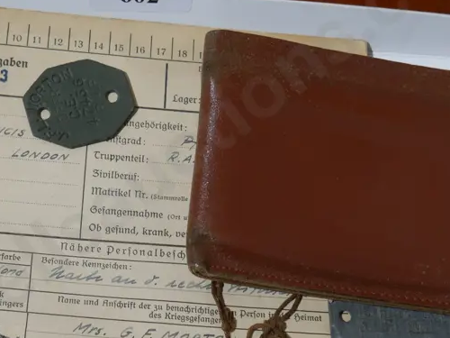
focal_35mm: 82
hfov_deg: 23.7
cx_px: 156
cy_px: 176
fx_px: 1066
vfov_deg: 18.0
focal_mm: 20
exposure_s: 1/60
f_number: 4.4
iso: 320
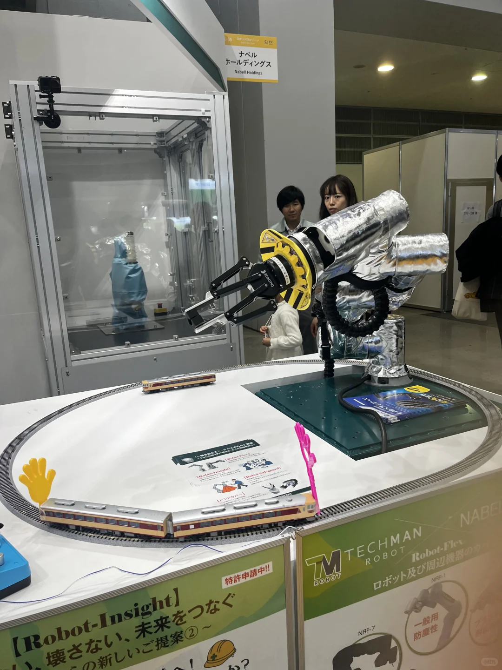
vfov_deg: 67.3
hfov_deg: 53.1
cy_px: 335
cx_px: 251
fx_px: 503
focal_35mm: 26
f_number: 1.6
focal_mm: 5.1
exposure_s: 1/100
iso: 64
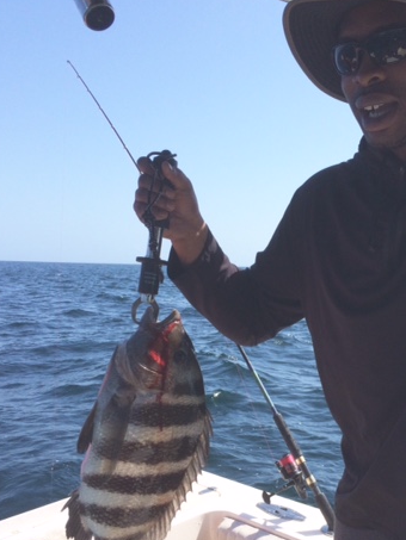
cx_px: 273
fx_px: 641
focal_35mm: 41
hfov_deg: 34.8
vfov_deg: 45.5
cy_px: 327
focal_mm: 4.15
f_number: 2.2
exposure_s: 1/2933
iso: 32
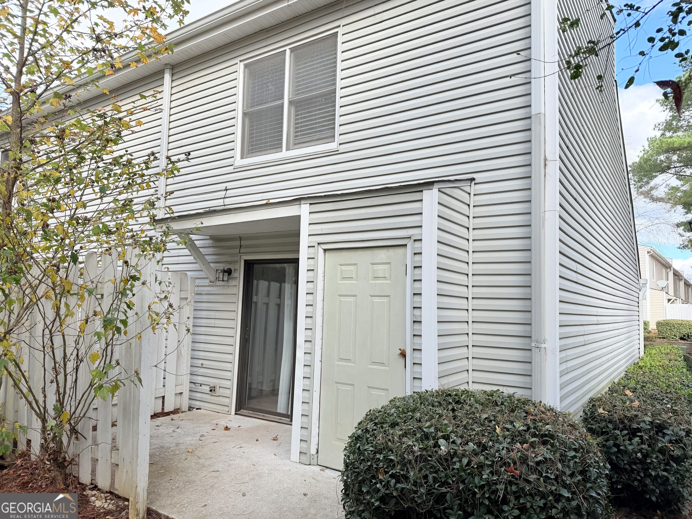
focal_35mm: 24
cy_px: 260
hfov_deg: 71.6
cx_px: 346
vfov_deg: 56.8
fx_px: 480
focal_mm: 6.76
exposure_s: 1/1018
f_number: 1.78
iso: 80
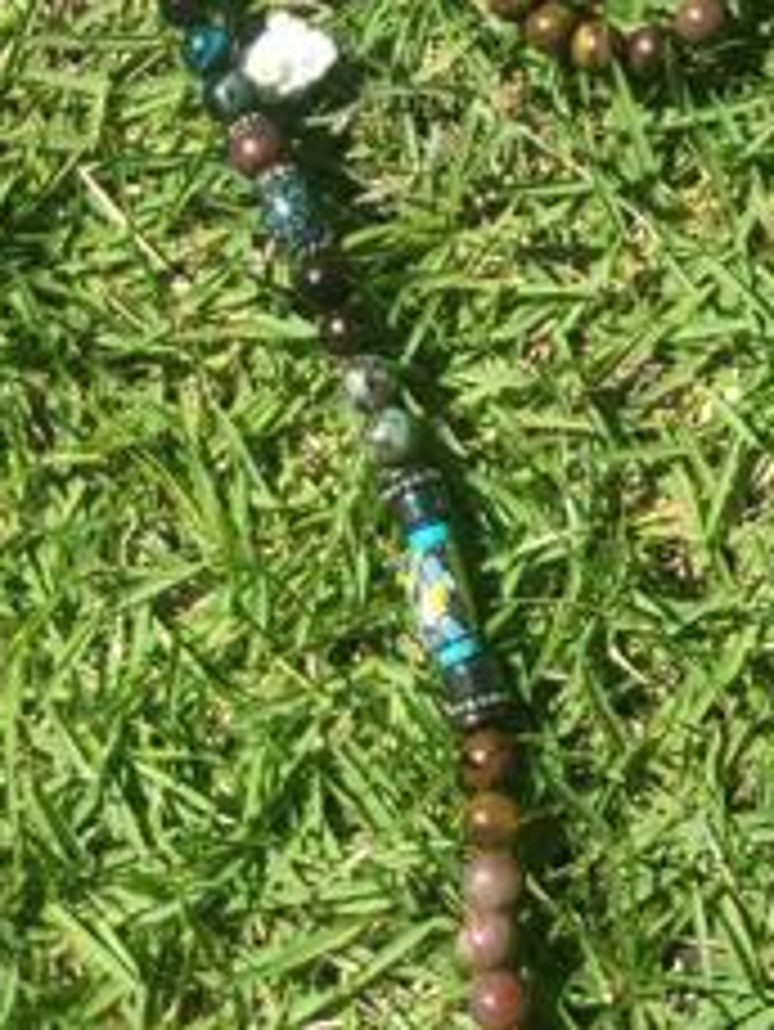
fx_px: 2889
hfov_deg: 14.6
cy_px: 187
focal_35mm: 97
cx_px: 1022
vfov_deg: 20.0
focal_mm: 5.4
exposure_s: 1/2790
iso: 40
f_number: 1.8
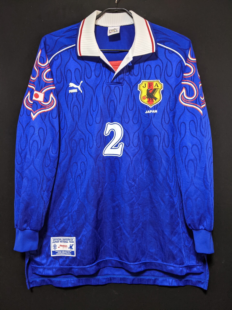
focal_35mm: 27
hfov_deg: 51.4
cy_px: 155
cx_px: 116
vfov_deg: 65.3
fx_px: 241
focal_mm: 4.44
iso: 241
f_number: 1.8
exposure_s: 1/24
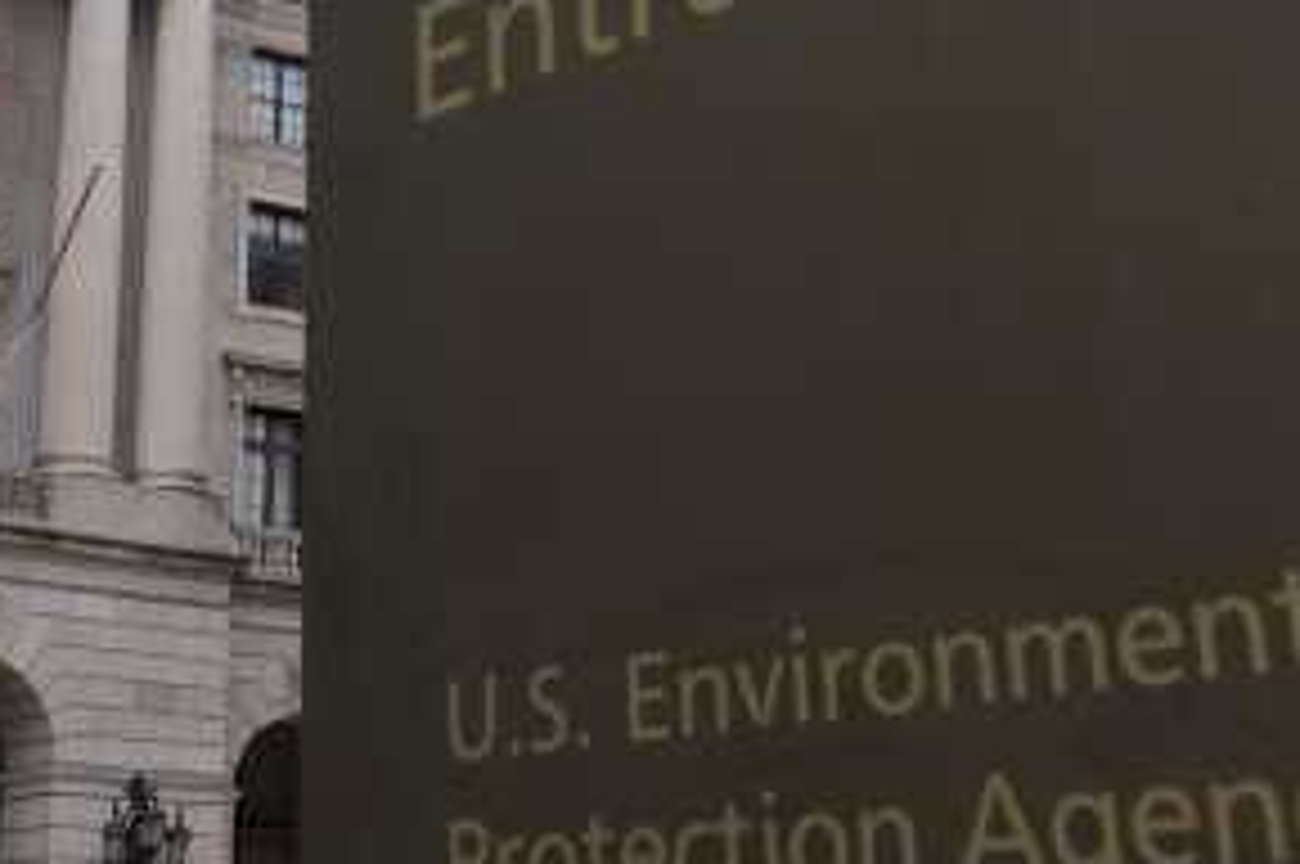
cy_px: 173
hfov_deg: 32.6
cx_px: 400
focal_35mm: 61
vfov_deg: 21.9
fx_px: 2200
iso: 160
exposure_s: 1/160
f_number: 5
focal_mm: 16
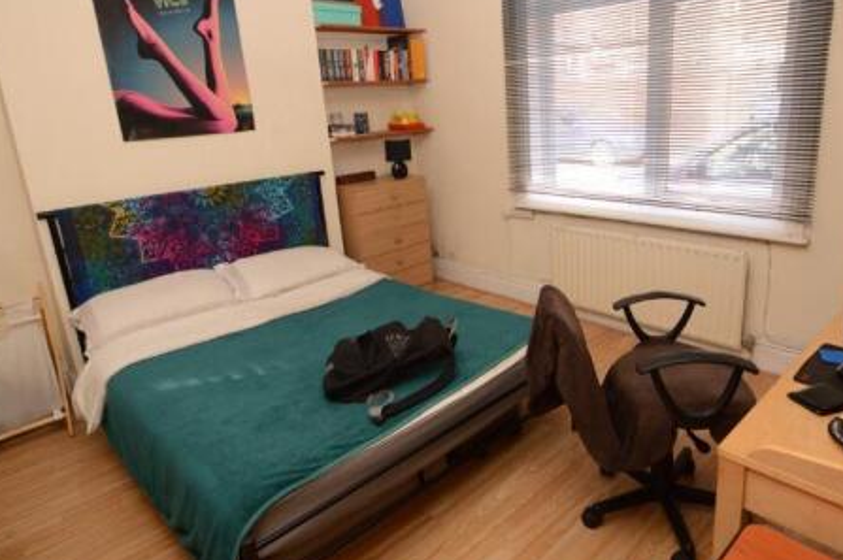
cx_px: 485
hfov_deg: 78.1
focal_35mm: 22
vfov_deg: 56.9
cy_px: 243
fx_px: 515
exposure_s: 1/80
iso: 800
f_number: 5
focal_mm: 10
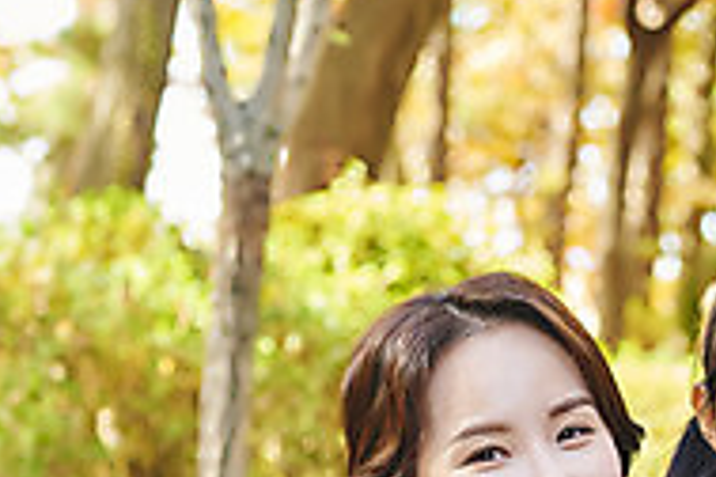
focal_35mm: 269
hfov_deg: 7.5
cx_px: 1032
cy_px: 610
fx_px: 5350
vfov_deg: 5.1
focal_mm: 85
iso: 640
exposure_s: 1/160
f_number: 5
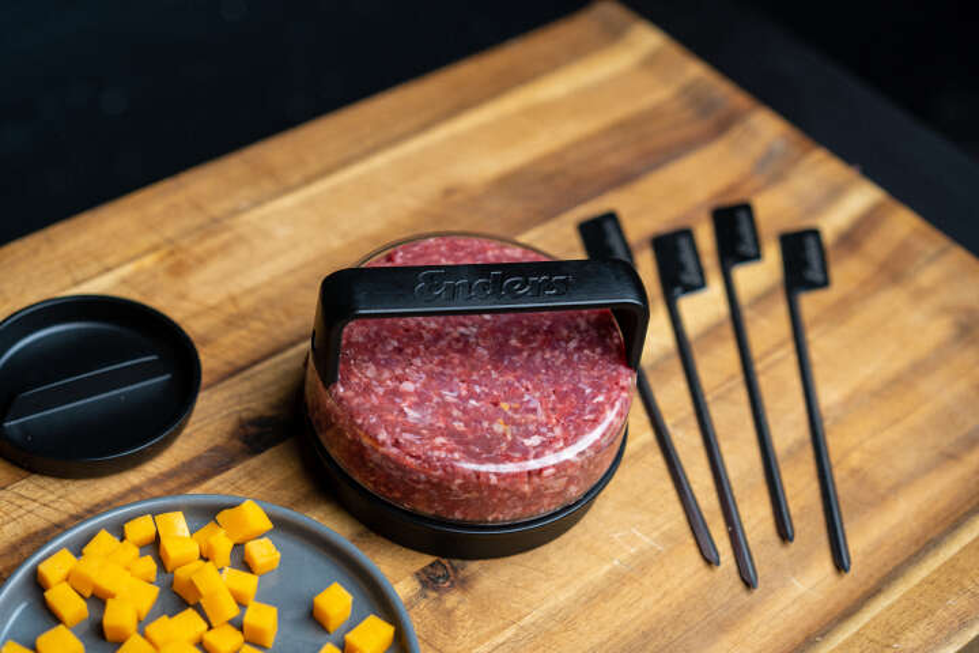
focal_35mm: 55
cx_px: 490
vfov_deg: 24.6
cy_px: 326
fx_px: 1496
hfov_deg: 36.2
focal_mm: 55
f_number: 3.2
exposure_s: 1/250
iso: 400
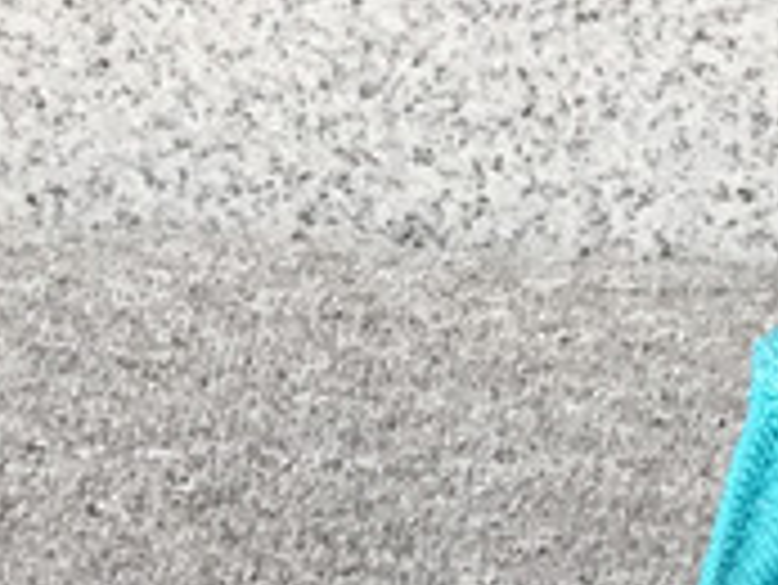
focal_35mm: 161
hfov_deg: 11.5
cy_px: 1442
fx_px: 3621
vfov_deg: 8.4
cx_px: 1327
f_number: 2.4
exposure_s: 1/119
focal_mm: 3.3
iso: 25
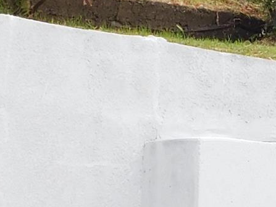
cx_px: 408
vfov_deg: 9.4
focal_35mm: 158
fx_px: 1259
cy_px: 144
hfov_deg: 12.0
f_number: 3
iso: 125
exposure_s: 1/100
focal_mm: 4
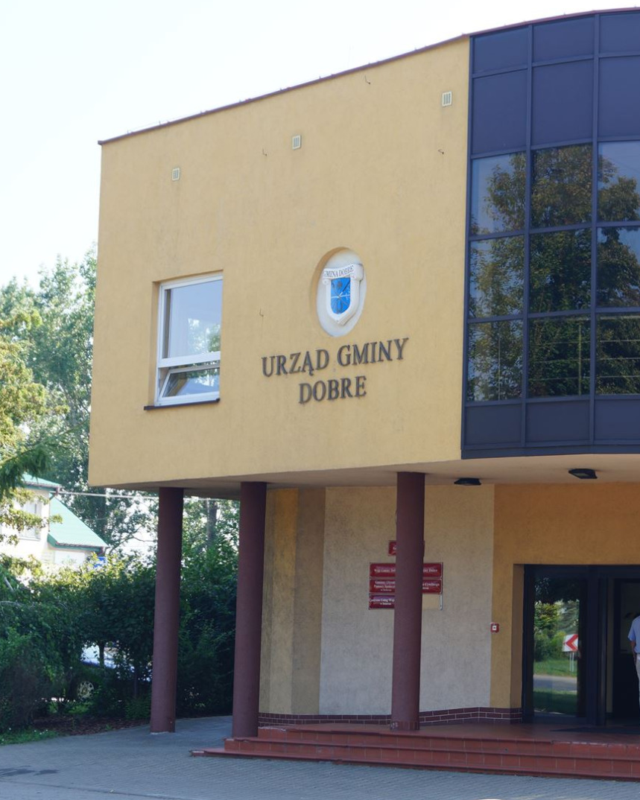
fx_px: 2013
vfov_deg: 22.5
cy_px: 399
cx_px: 510
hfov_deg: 17.9
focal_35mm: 85
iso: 100
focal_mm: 40
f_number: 7.1
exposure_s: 1/100
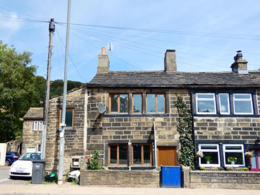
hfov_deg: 56.8
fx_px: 240
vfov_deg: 44.1
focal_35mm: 32
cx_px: 130
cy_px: 98
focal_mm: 5.8
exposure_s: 1/800
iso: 80
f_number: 3.4
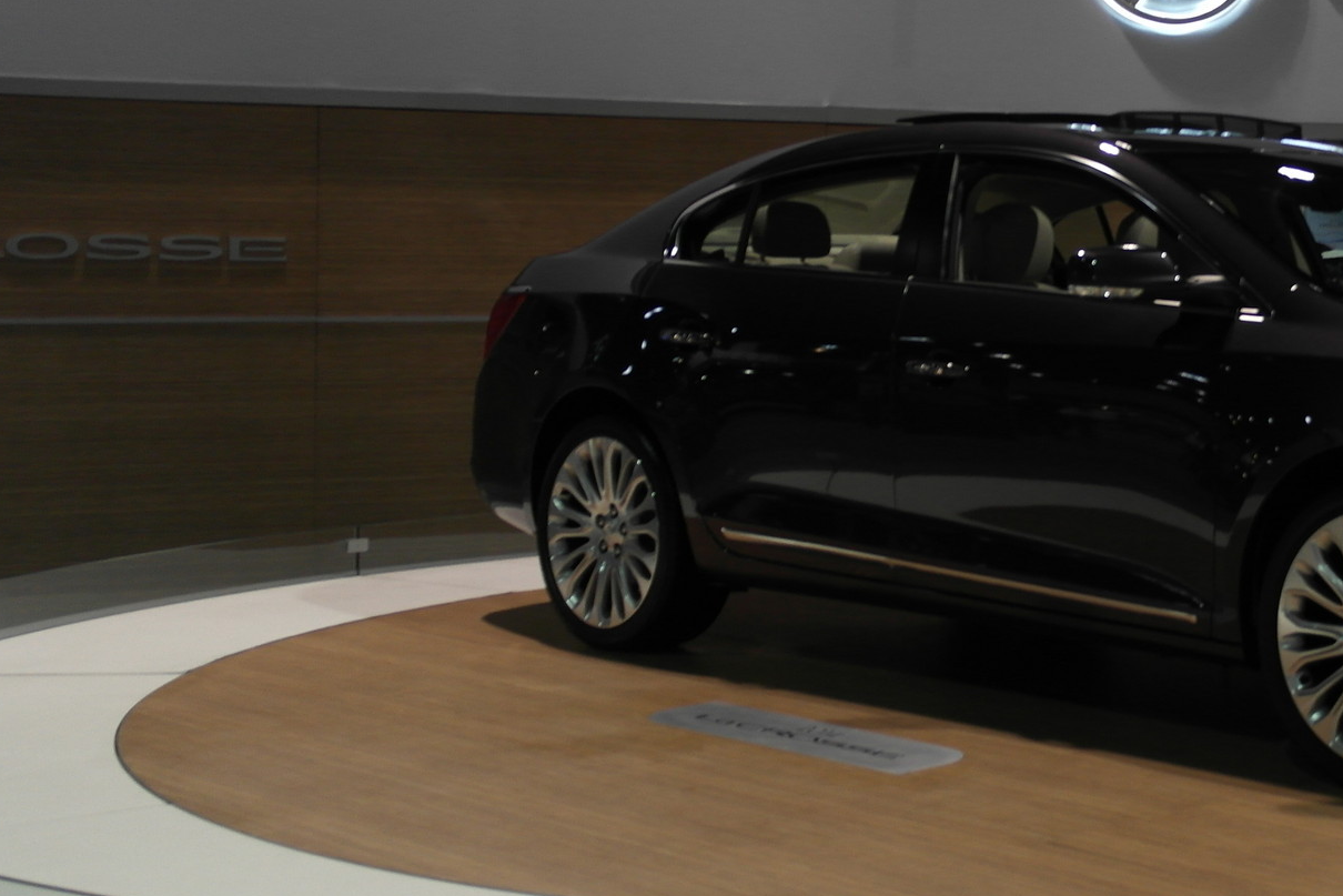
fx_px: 2313
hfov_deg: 30.8
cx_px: 1231
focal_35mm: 62
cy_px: 245
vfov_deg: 21.8
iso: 400
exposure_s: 1/60
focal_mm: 20
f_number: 3.5
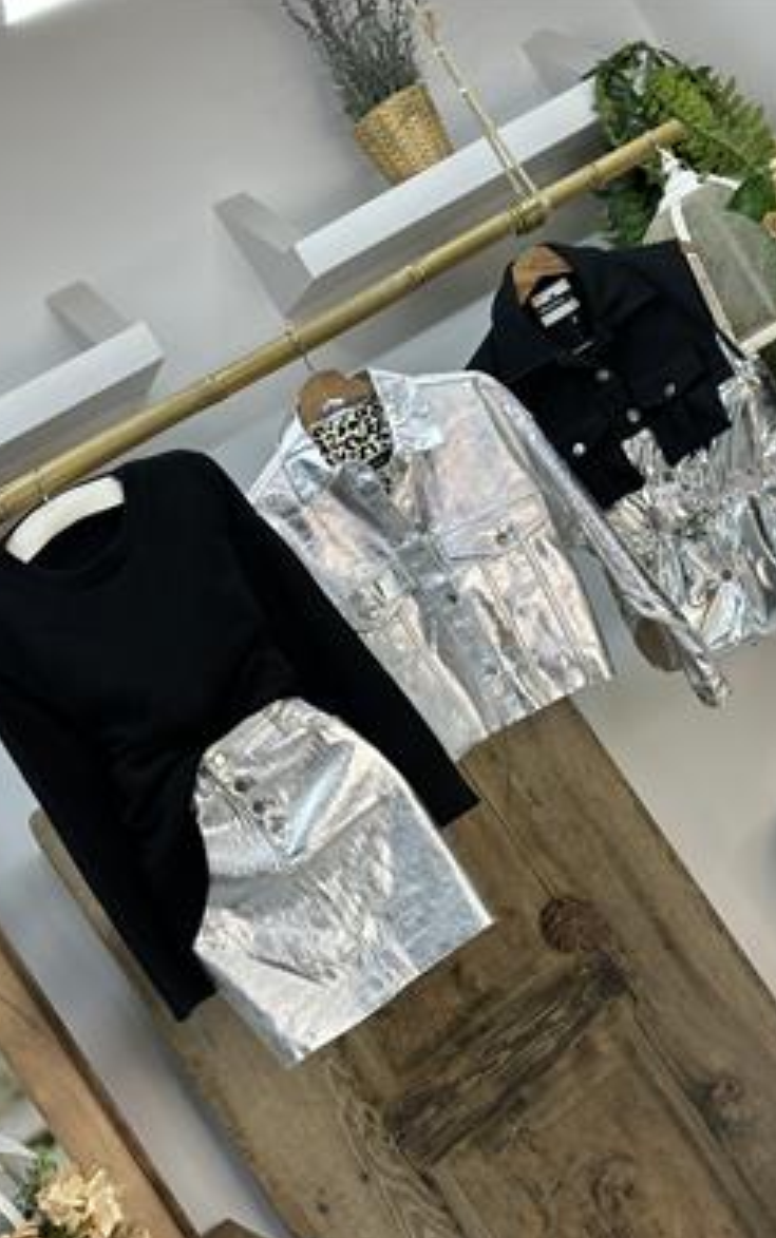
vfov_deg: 38.8
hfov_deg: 24.9
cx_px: 424
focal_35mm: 52
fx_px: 1756
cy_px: 621
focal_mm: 6.86
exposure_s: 1/106
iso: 64
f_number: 1.78
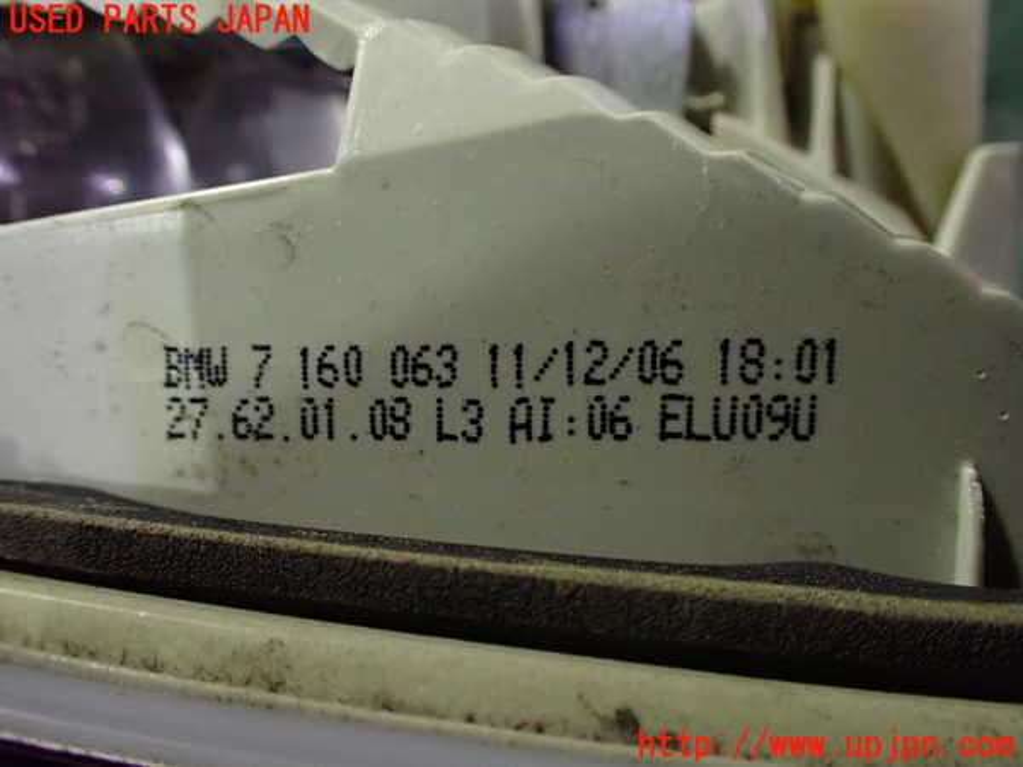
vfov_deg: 46.8
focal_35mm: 30
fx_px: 887
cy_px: 384
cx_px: 512
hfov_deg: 60.0
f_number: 2.3
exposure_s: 1/30
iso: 800
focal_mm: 5.4
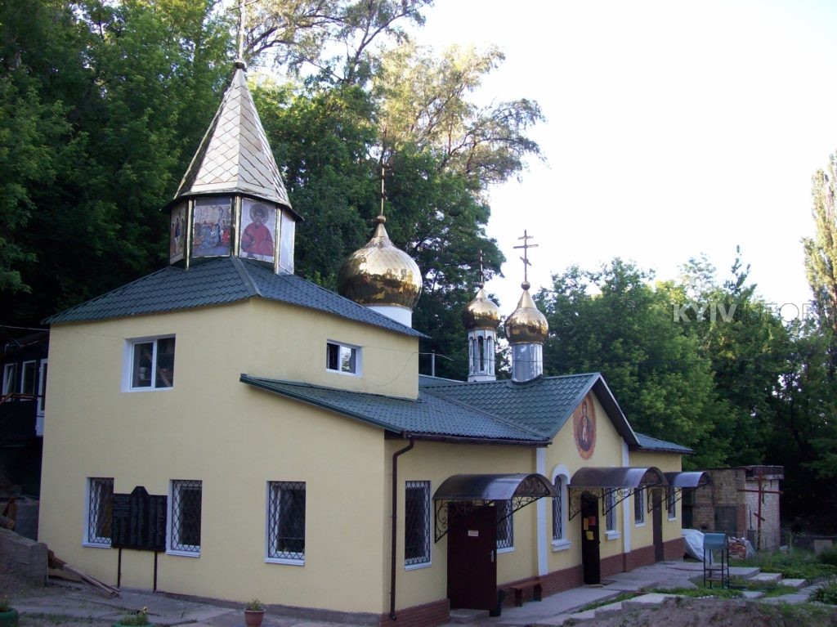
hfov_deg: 51.4
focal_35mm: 36
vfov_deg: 39.6
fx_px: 870
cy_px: 314
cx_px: 418
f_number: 2.7
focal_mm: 6
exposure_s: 1/153
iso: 80
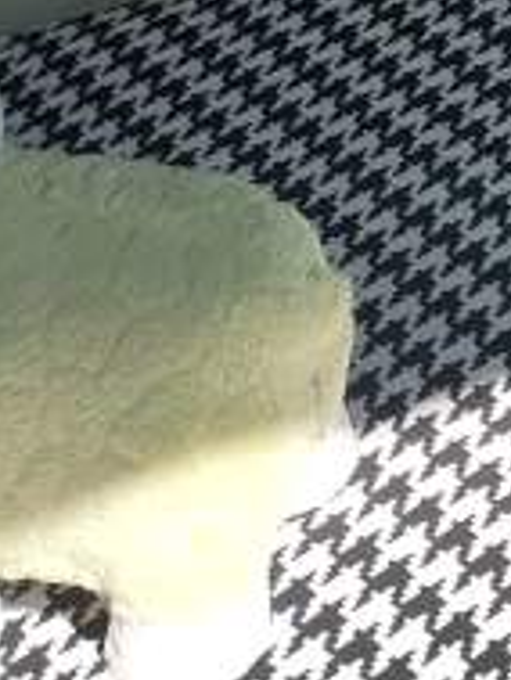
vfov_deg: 13.9
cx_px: 1054
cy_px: -448
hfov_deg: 10.4
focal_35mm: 130
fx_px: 2556
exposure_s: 1/949
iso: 56
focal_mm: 4.76
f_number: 1.79
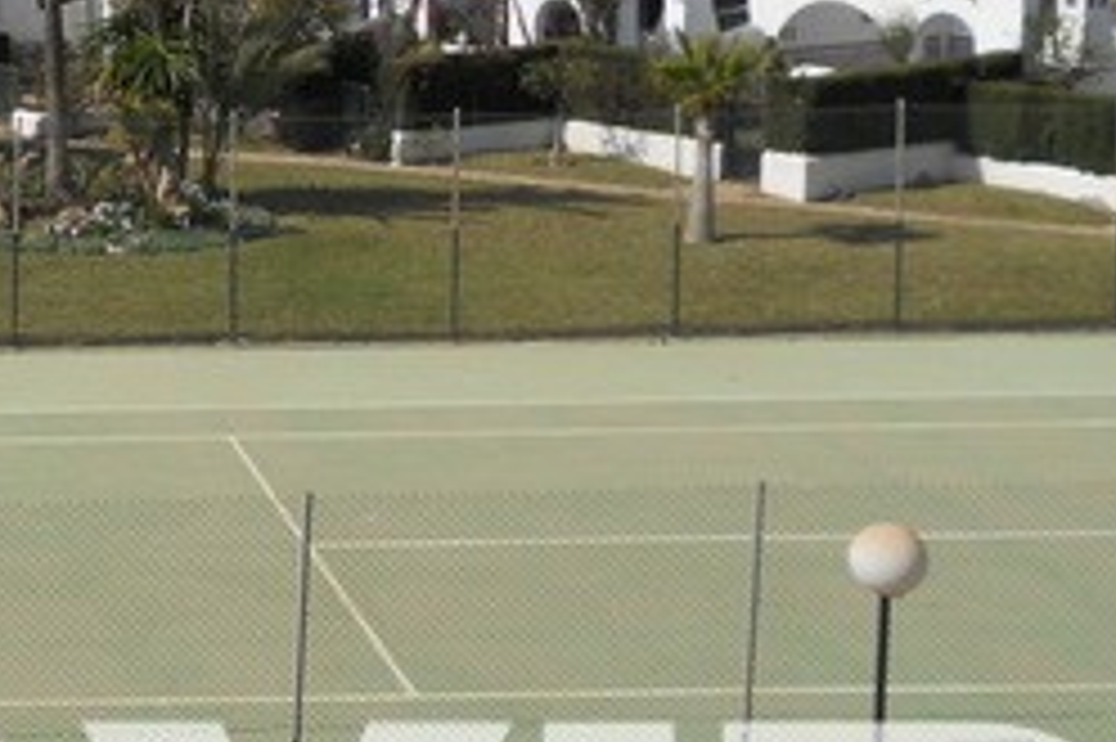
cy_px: 94
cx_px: -256
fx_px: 2664
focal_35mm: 86
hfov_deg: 21.8
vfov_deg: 15.7
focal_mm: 5.8
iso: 80
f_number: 3.5
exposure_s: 1/1500
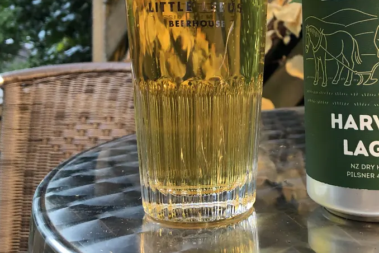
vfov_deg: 29.6
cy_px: 41
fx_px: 463
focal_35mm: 44
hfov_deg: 43.4
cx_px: 274
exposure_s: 1/17
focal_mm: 3.99
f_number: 1.8
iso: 40
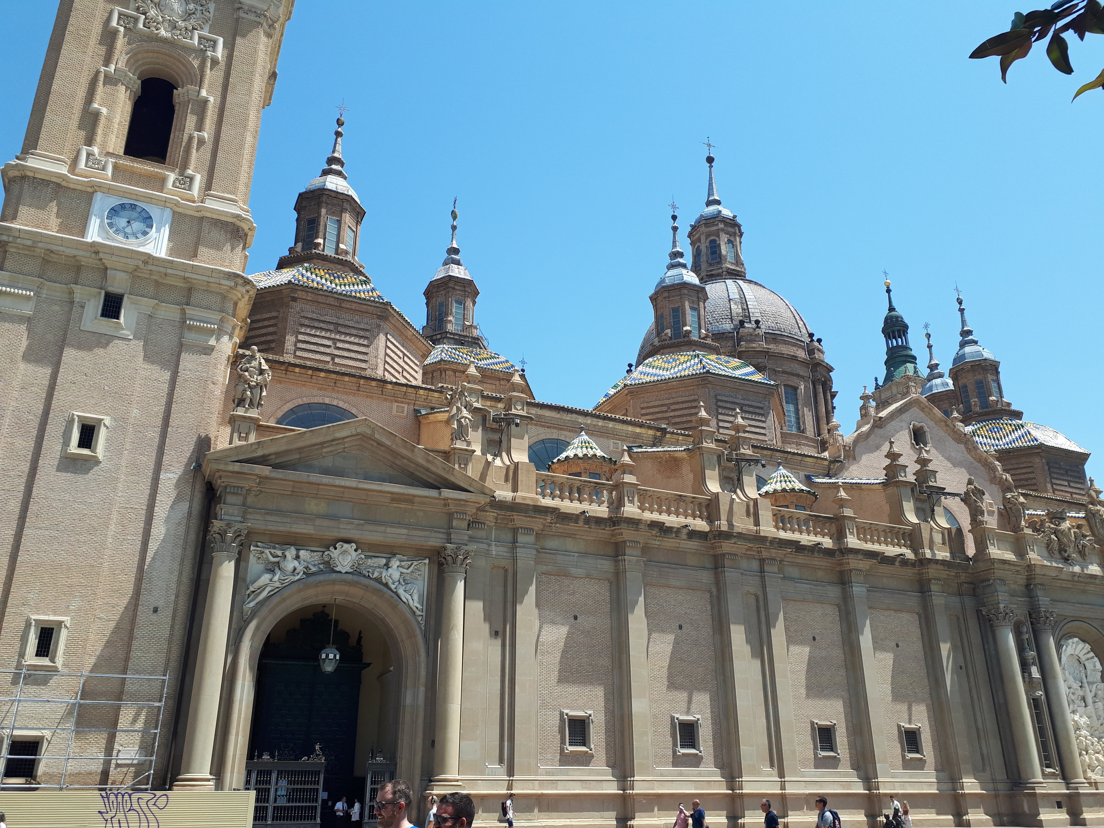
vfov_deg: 51.4
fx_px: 861
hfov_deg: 65.3
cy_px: 414
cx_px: 552
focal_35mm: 27
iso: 40
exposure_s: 1/1030
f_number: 1.9
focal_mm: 3.6
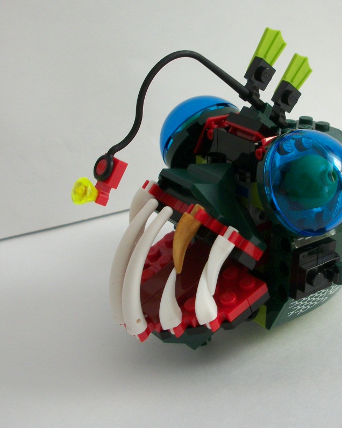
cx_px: 246
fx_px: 696
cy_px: 192
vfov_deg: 34.1
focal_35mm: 55
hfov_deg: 27.3
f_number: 3.1
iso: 160
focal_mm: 6.3
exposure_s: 1/40
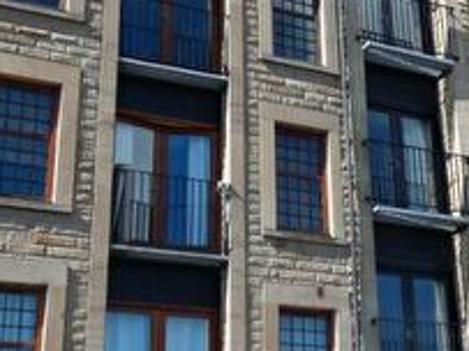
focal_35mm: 69
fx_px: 934
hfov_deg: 27.7
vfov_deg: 21.3
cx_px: 358
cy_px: 191
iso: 80
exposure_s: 1/1000
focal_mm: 3.6
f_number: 2.8
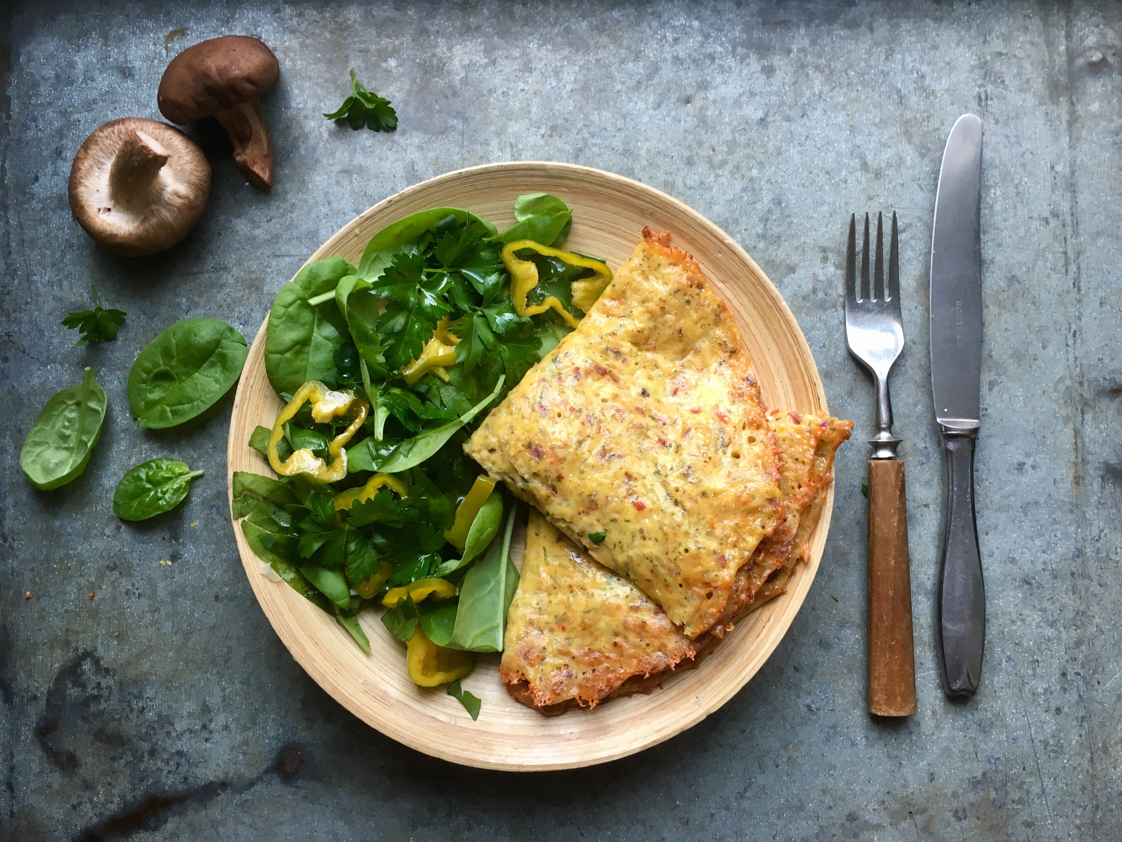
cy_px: 421
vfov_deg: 48.2
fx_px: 940
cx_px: 561
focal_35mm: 29
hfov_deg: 61.7
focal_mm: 4.15
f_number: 2.2
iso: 32
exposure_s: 1/33
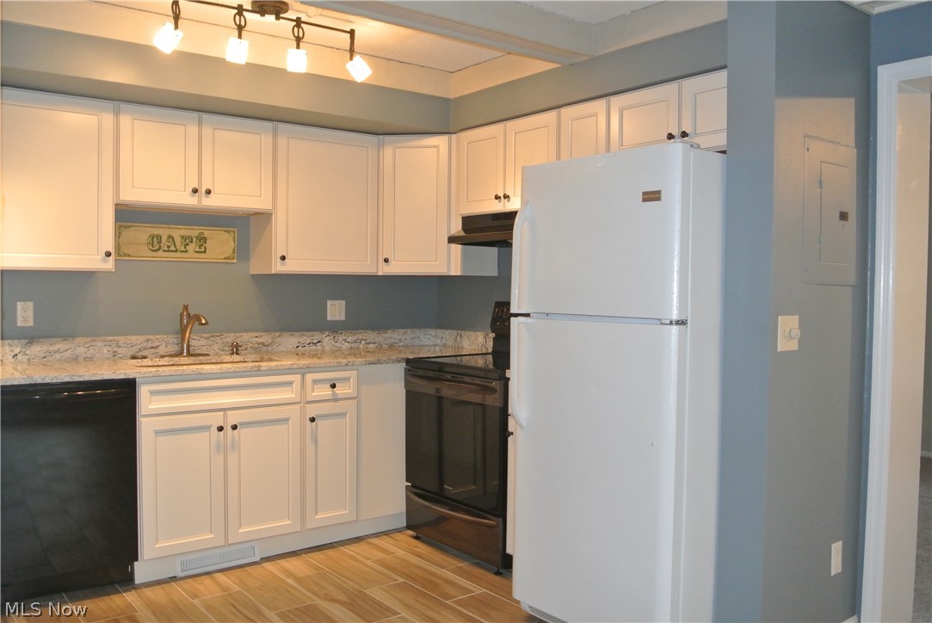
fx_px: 777
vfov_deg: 43.7
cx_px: 466
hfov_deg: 61.9
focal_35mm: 30
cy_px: 312
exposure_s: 1/60
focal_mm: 11.4
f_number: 3.5
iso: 800
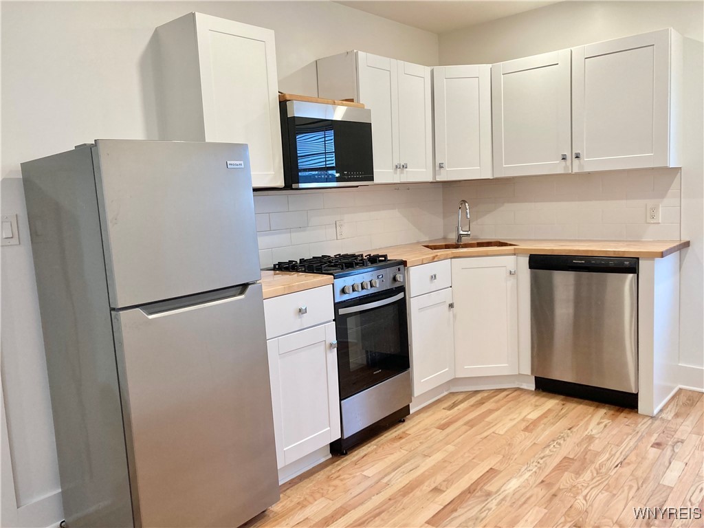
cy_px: 264
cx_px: 352
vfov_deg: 49.7
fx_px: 569
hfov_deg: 63.4
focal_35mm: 28
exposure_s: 1/60
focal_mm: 3.99
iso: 100
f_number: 1.8
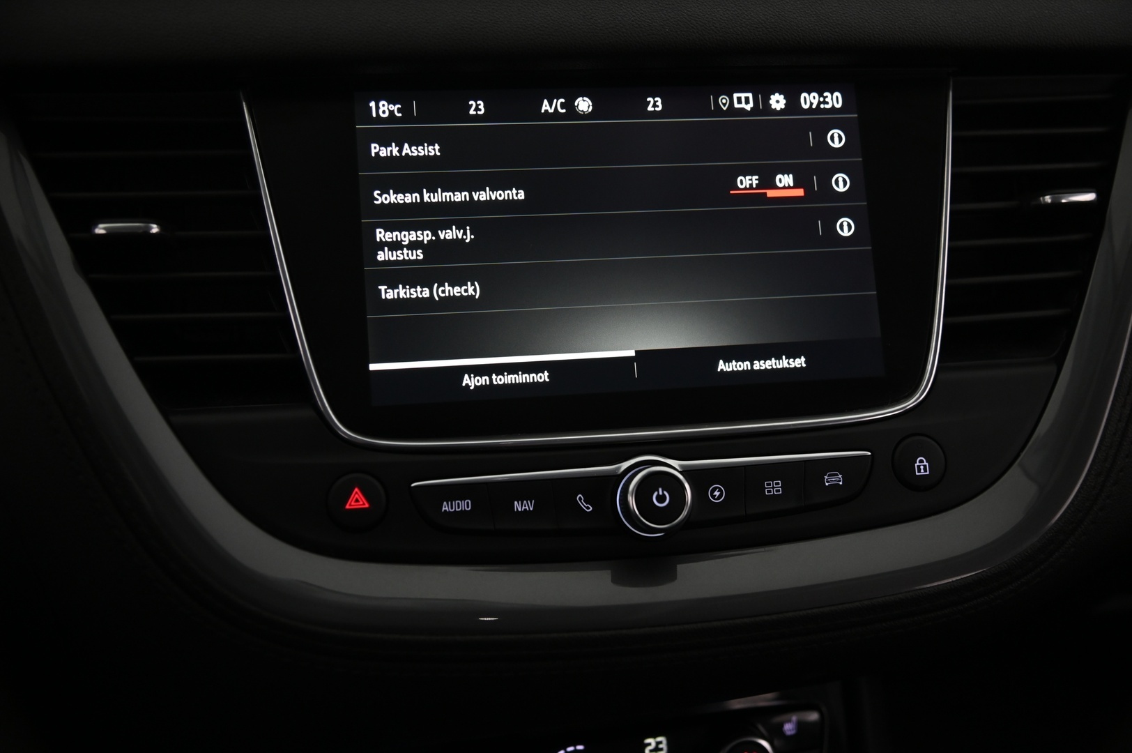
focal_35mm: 40
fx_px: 1257
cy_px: 376
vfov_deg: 33.3
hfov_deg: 48.5
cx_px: 566
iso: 2000
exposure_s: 1/60
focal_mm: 40
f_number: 4
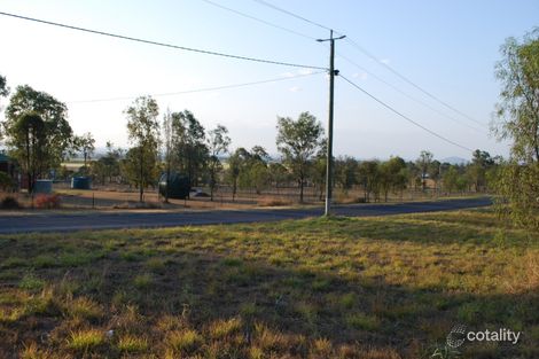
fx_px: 539
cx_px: 270
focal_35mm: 36
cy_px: 180
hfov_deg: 53.1
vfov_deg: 36.8
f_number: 5.6
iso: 100
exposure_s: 1/125
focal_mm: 24
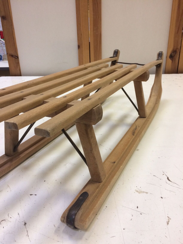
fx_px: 204
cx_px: 92
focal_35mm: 29
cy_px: 122
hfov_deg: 48.2
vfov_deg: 61.7
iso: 64
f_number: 2.2
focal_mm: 4.15
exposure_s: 1/33
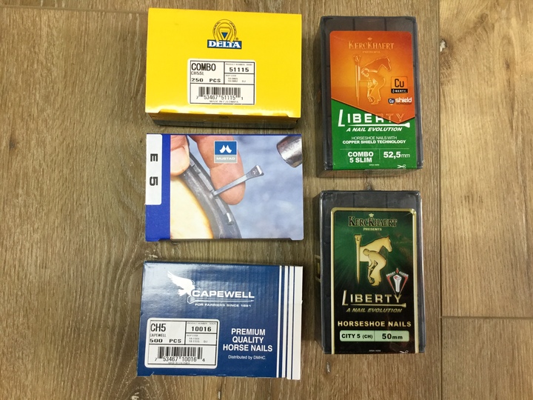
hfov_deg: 58.4
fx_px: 477
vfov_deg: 45.4
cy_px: 200
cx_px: 266
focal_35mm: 31
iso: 80
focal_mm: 3.3
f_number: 2.4
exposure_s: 1/30
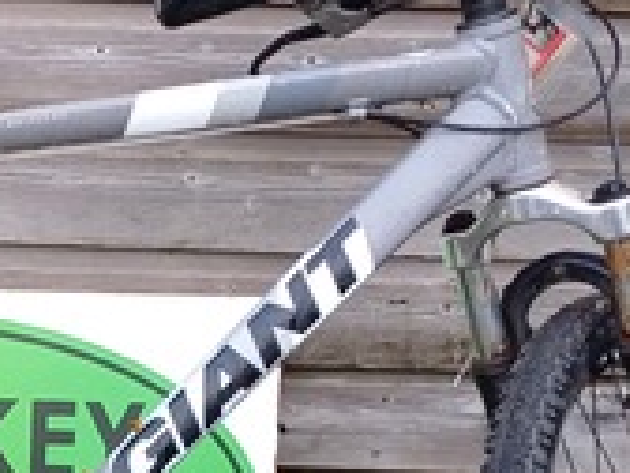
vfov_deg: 15.2
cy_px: 522
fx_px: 1729
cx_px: -38
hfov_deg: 19.9
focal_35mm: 95
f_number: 1.8
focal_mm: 4.65
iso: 64
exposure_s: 1/100
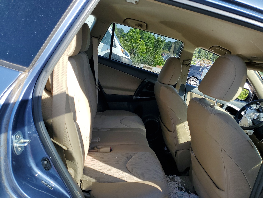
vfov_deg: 53.1
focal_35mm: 26
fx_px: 198
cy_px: 99
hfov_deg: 67.3
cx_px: 132
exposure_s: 1/833
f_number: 1.5
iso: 50
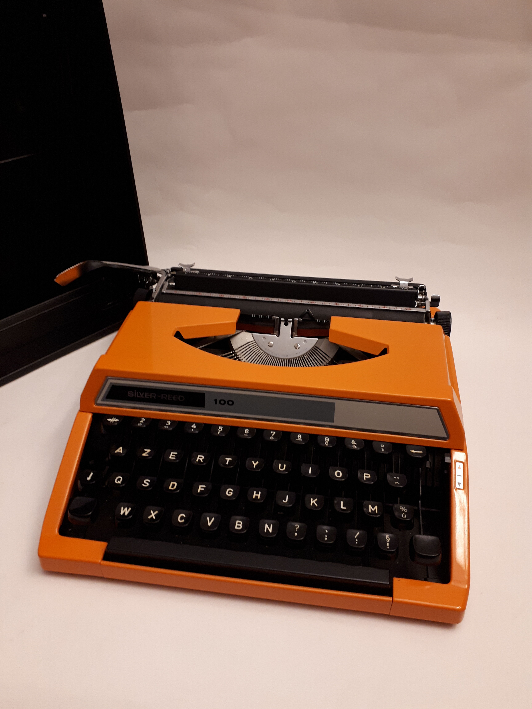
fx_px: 553
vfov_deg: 65.3
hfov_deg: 51.4
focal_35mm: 27
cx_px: 266
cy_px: 354
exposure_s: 1/33
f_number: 1.9
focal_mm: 3.6
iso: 200
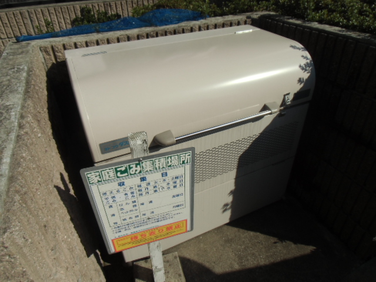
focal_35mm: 24
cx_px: 188
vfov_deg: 56.8
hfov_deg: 71.6
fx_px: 261
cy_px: 141
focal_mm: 4.24
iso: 64
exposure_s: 1/250
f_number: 7.9
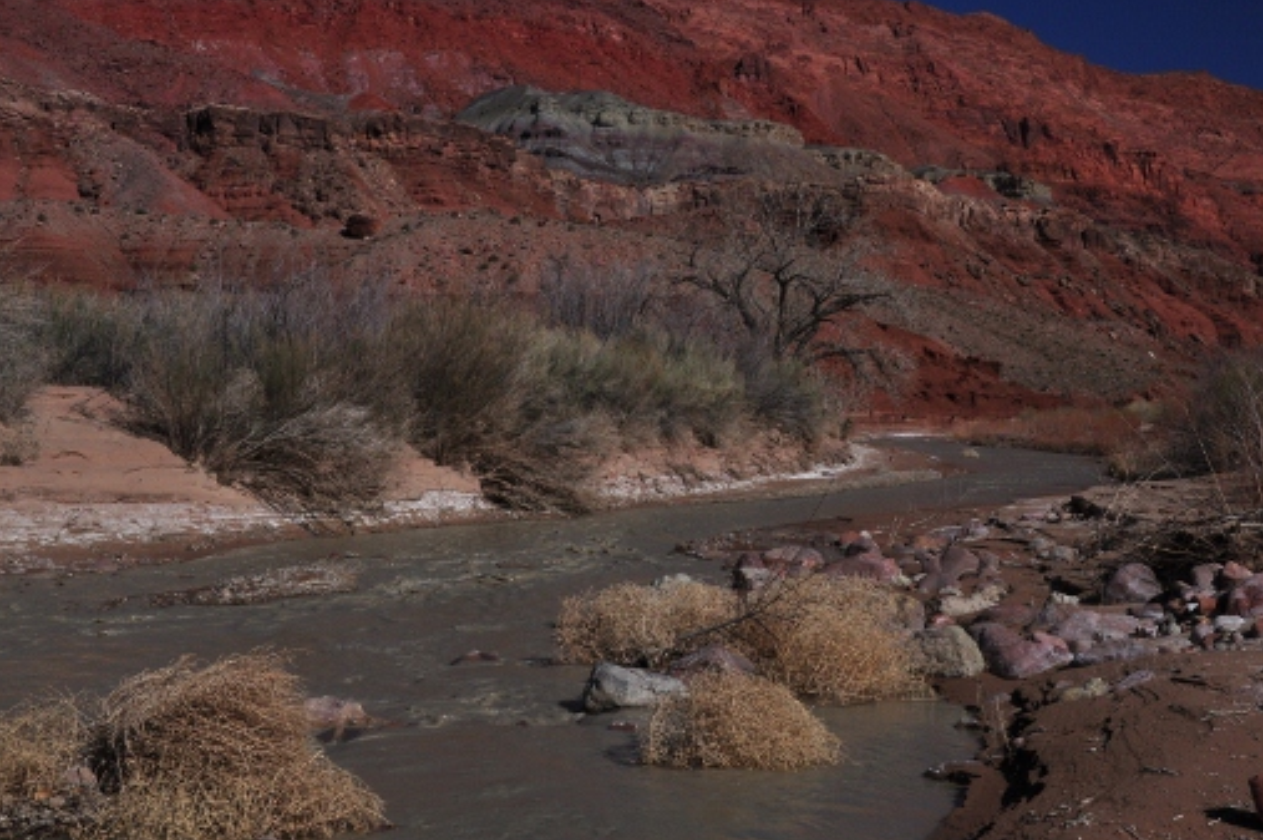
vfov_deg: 25.5
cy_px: 375
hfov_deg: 37.5
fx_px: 1858
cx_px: 725
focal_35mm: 53
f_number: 22
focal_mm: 28
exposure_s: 1/250
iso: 200
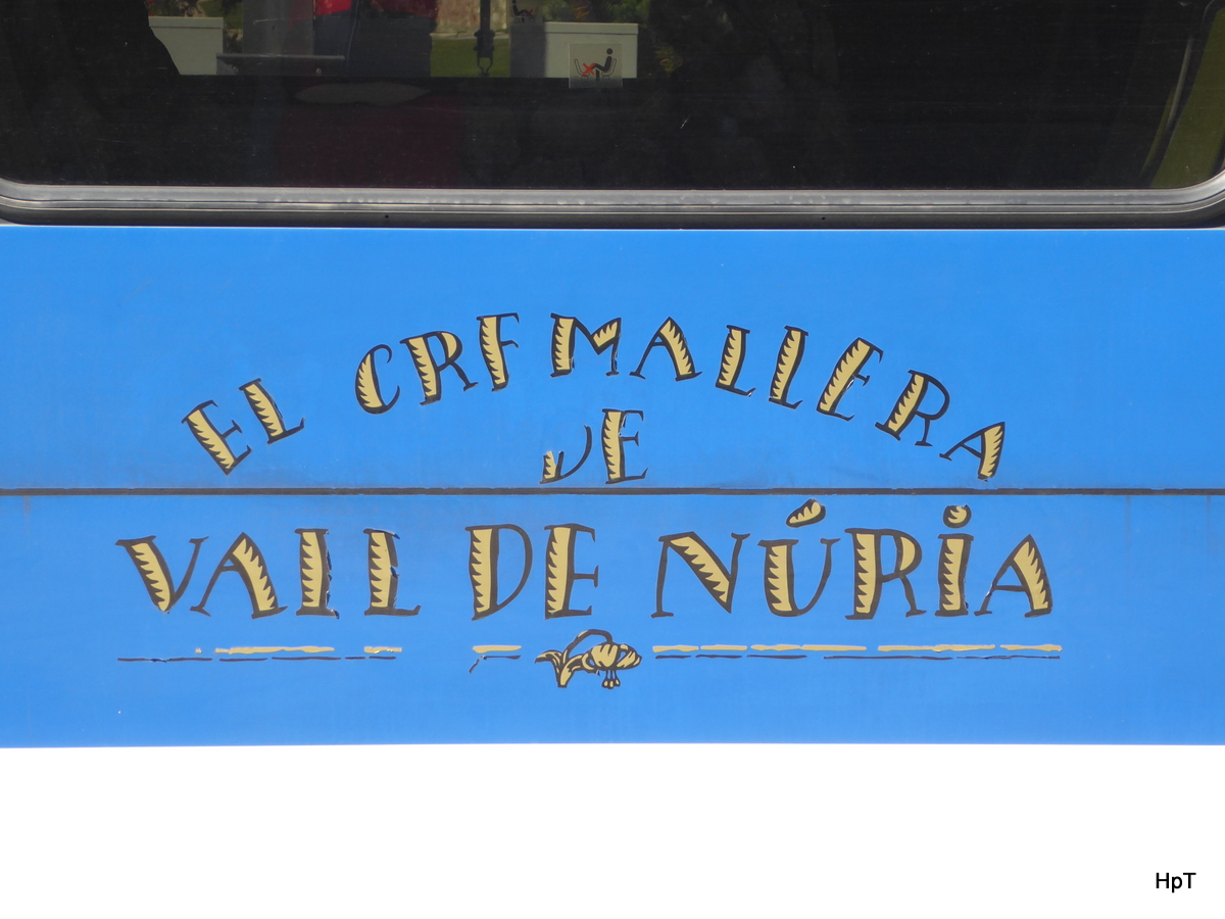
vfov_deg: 9.3
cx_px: 612
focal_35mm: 159
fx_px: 5627
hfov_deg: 12.4
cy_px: 460
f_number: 5.4
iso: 80
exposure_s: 1/80
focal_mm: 25.6
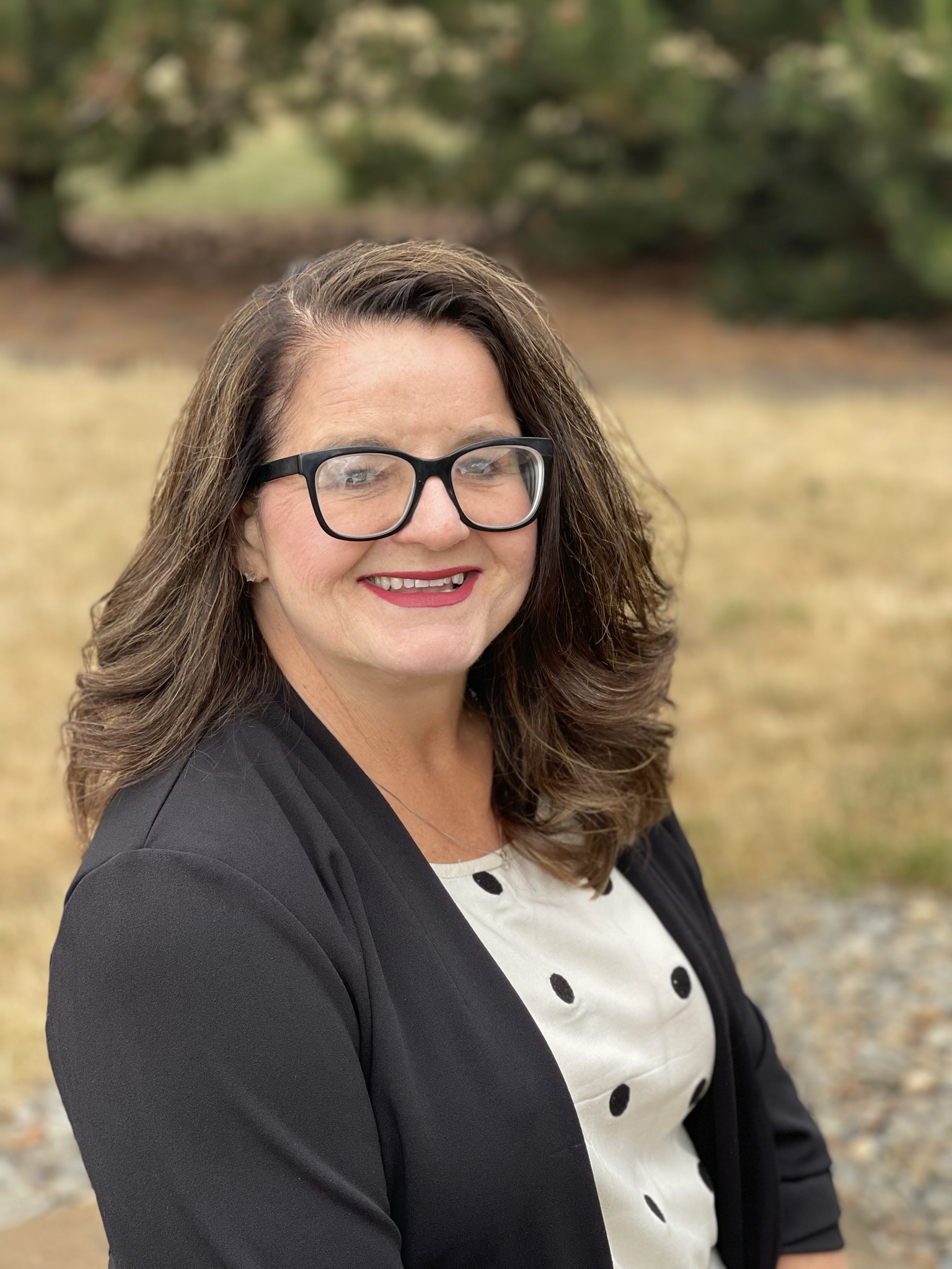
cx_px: 476
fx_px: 2347
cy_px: 634
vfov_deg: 30.3
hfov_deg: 22.9
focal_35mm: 64
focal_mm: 7.5
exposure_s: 1/234
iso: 25
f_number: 2.2
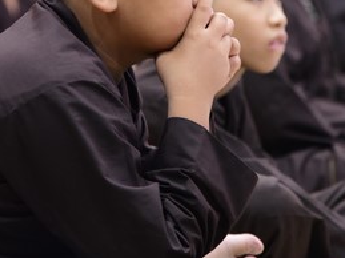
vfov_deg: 5.1
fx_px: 2889
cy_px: -39
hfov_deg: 6.8
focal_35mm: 290
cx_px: 178
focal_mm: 120
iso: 2500
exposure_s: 1/30
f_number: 4
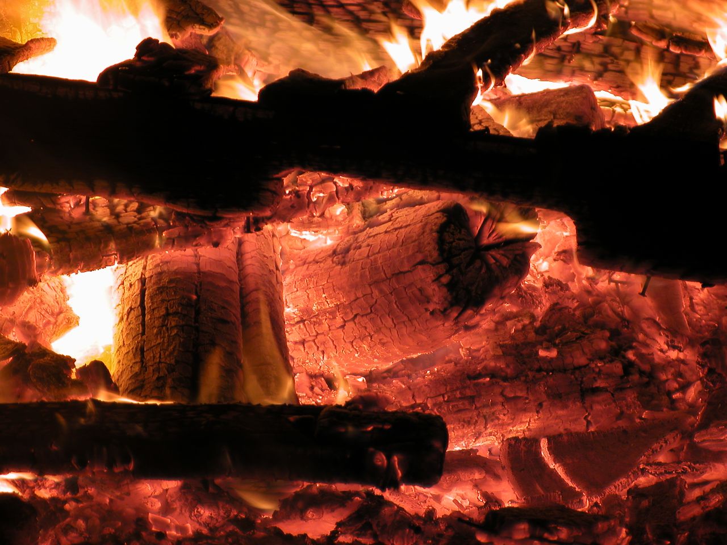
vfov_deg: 5.3
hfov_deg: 7.1
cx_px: 364
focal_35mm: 280
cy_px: 272
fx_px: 5881
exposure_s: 1/11
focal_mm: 71.2
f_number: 4.2
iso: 100
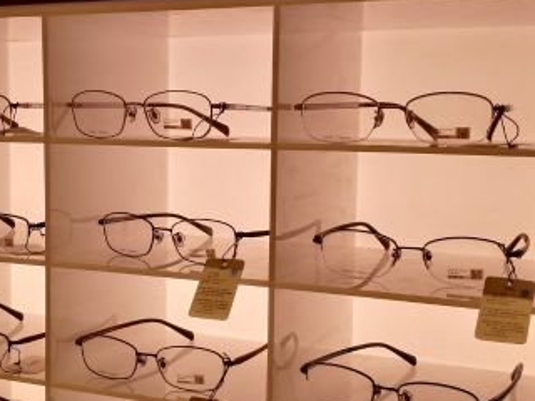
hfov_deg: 32.5
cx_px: 189
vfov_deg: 24.8
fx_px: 912
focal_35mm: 59
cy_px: 220
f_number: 2.2
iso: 50
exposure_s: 1/222
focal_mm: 4.5
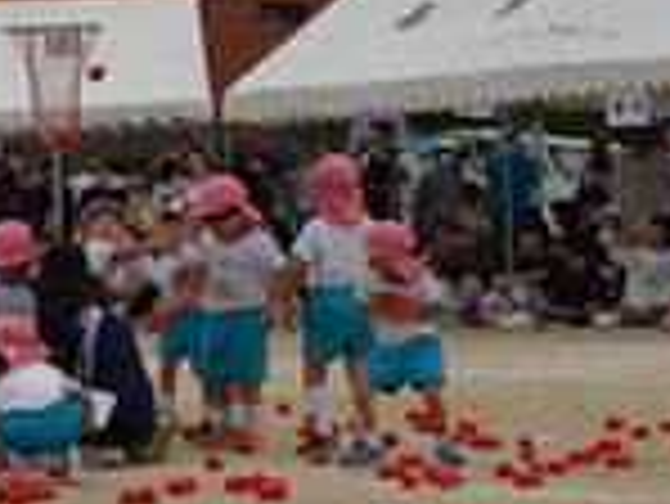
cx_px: -153
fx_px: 3739
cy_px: 302
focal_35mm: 193
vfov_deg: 7.7
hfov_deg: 10.1
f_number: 4.3
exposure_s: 1/640
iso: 125
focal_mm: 8.5
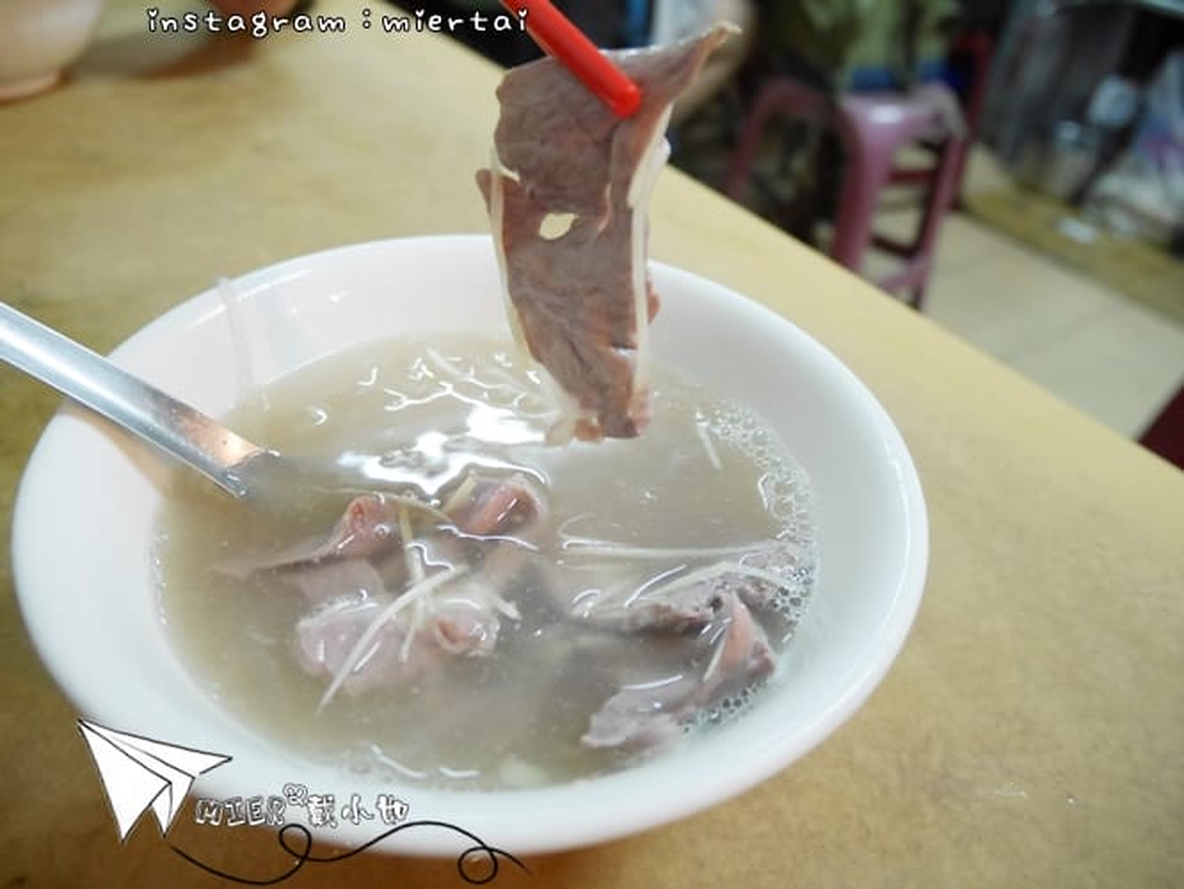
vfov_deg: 53.1
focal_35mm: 26
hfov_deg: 67.3
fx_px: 890
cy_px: 444
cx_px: 592
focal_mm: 13
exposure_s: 1/60
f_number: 3.5
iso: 2000
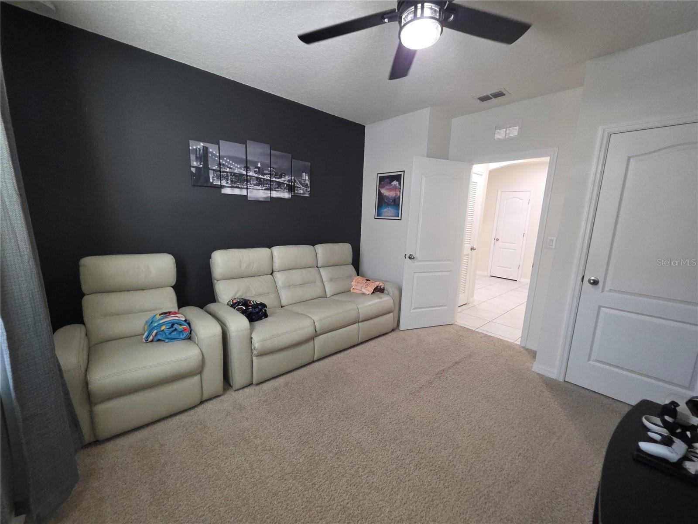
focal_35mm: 13
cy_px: 262
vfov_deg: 89.9
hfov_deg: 106.2
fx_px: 262
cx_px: 349
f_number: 1.9
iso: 250
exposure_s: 1/60
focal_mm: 2.2
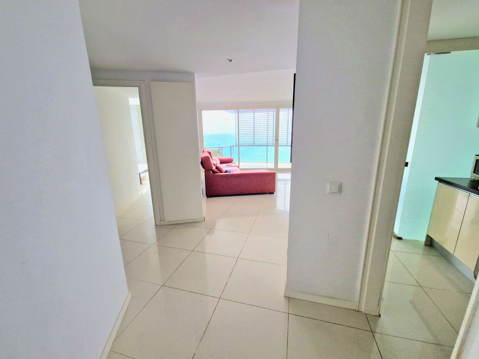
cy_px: 180
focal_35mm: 13
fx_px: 180
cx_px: 240
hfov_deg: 106.2
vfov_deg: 89.9
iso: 50
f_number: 2.2
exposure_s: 1/476
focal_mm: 2.2
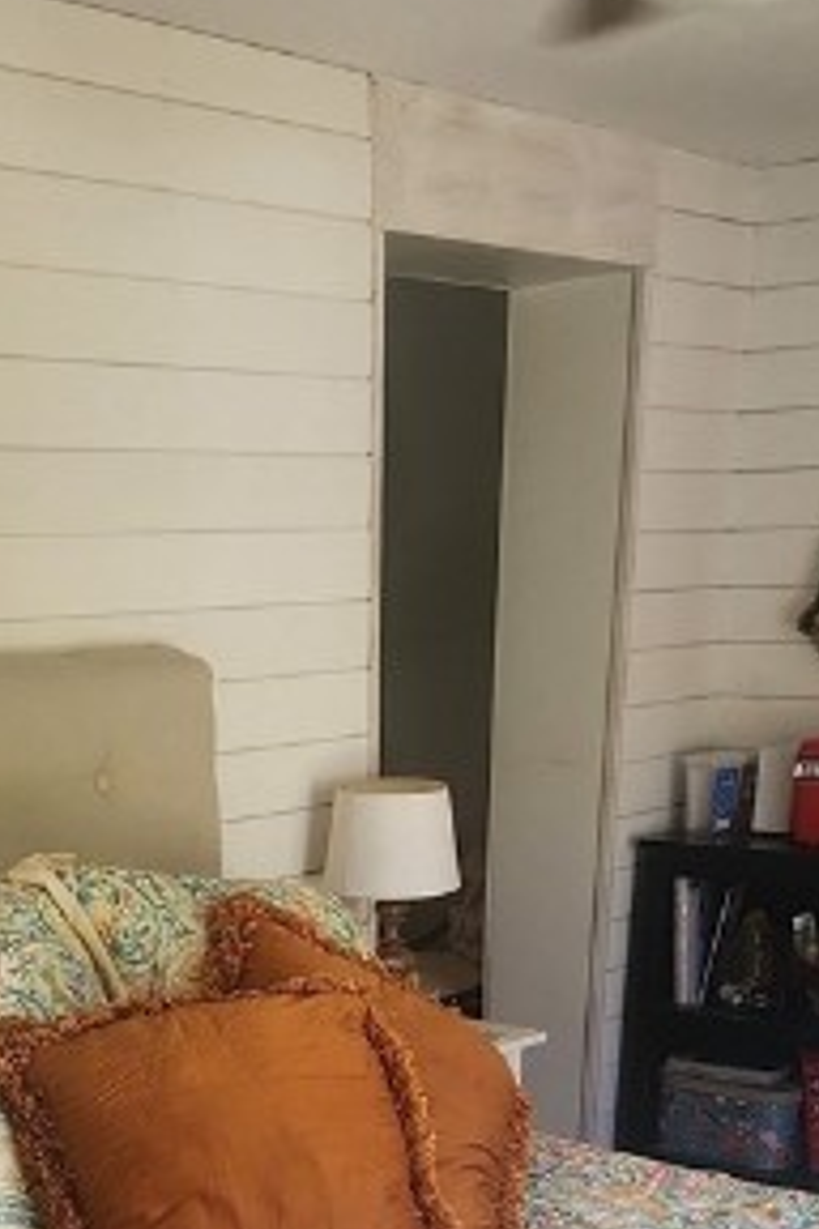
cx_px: 230
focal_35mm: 48
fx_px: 1638
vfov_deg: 34.1
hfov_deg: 27.8
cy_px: 1434
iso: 80
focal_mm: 2.2
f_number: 2.2
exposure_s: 1/120
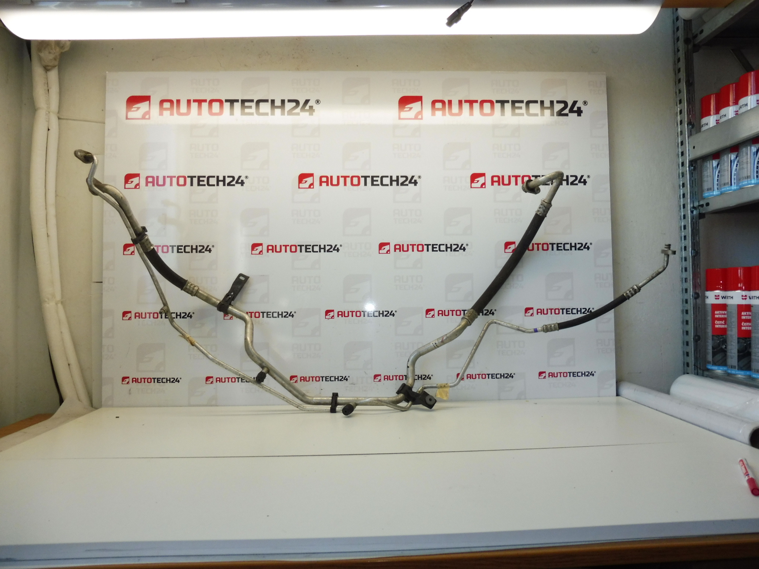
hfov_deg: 69.4
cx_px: 380
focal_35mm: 25
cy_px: 284
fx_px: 548
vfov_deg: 54.9
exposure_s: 1/160
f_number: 3.5
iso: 200
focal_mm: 4.4
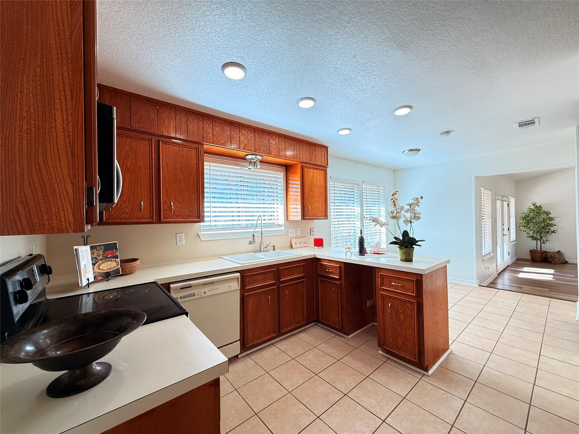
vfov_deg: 85.7
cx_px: 290
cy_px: 217
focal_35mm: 14
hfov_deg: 102.1
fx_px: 234
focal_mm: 2.22
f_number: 2.2
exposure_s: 1/120
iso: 200
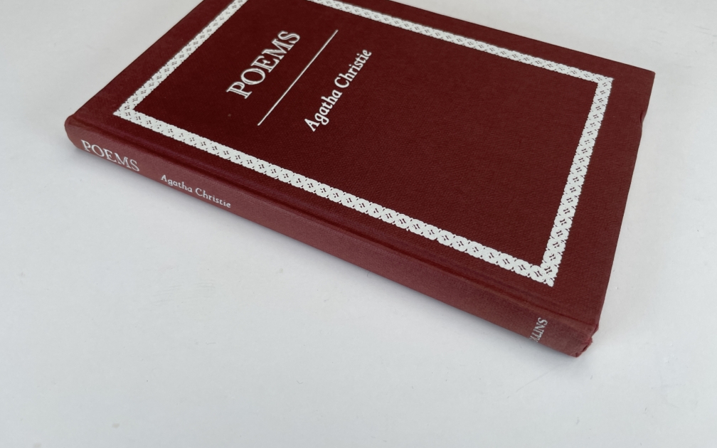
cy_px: 178
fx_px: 547
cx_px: 358
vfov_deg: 44.3
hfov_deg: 66.5
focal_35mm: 28
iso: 32
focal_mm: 4.2
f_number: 1.6
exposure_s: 1/210
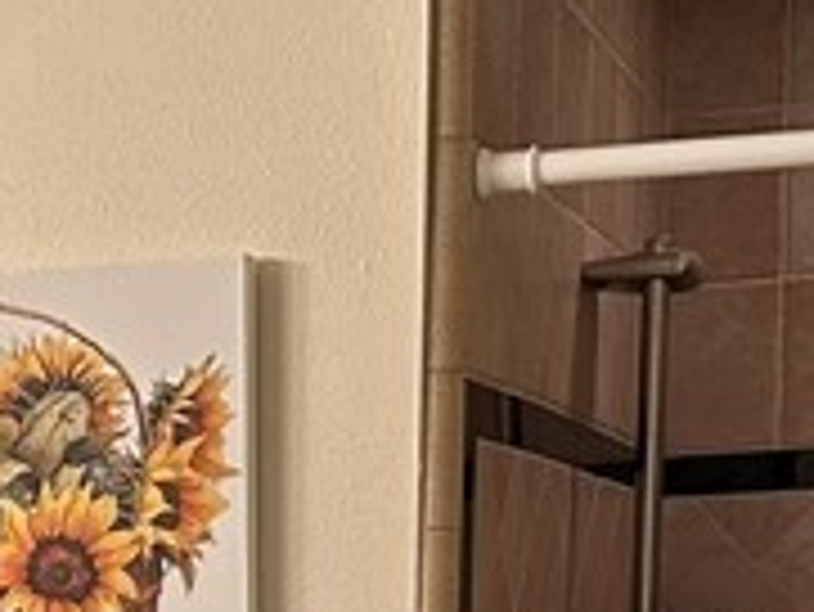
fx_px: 3200
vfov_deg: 10.2
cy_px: 1184
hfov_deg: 14.2
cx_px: -40
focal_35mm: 136
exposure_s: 1/120
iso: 200
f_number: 1.78
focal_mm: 6.86
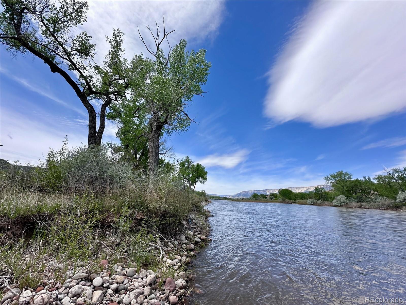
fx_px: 164
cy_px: 152
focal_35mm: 14
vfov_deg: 85.7
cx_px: 203
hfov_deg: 102.1
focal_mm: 2.22
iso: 40
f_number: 2.2
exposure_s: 1/2174
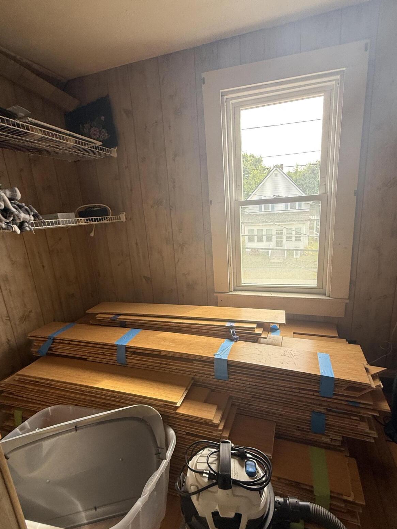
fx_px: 275
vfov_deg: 87.5
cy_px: 291
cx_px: 206
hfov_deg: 71.6
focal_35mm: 18
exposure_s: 1/99
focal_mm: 2.22
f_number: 2.2
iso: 40
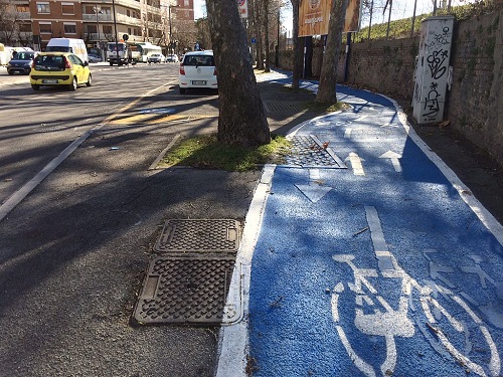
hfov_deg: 61.7
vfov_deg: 48.2
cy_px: 188
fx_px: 421
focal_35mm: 29
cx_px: 252
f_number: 2.2
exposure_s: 1/805
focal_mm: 4.15
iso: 32
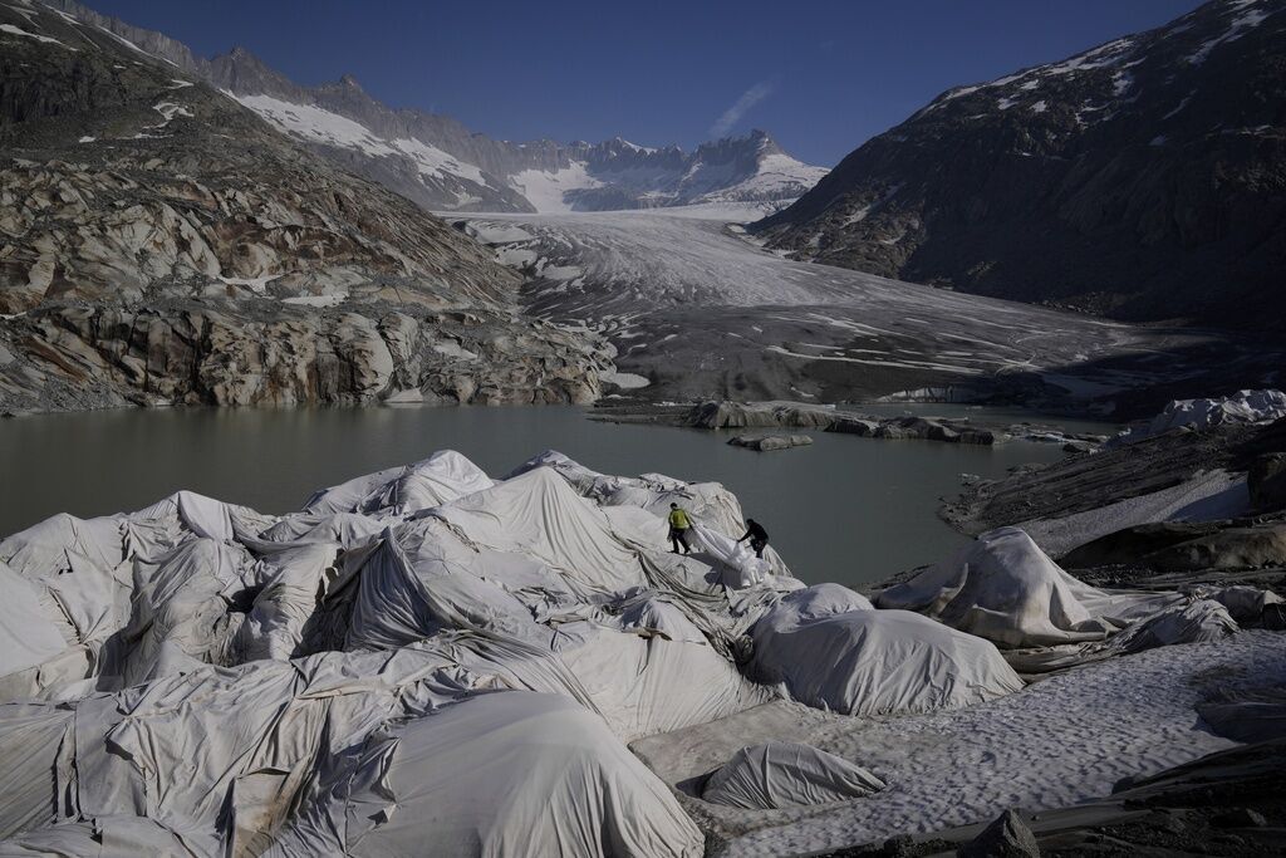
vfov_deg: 46.4
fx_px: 1000
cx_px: 643
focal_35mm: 28
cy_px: 429
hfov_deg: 65.5
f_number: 7.1
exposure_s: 1/2000
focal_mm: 28
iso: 200
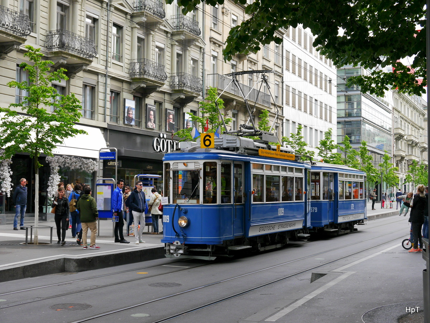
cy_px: 162
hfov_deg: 34.3
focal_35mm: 56
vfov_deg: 26.1
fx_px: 696
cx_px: 215
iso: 160
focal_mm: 28
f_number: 6.3
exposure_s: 1/125
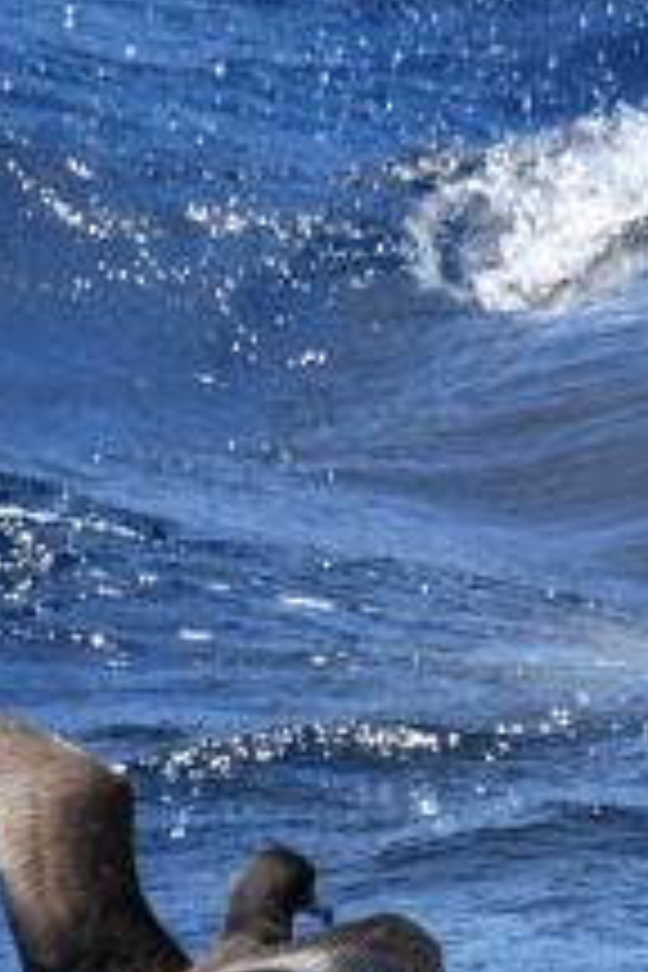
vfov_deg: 0.9
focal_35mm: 2224
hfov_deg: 0.6
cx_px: 950
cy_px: 655
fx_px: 60043
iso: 1800
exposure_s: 1/8000
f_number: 6.3
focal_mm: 600
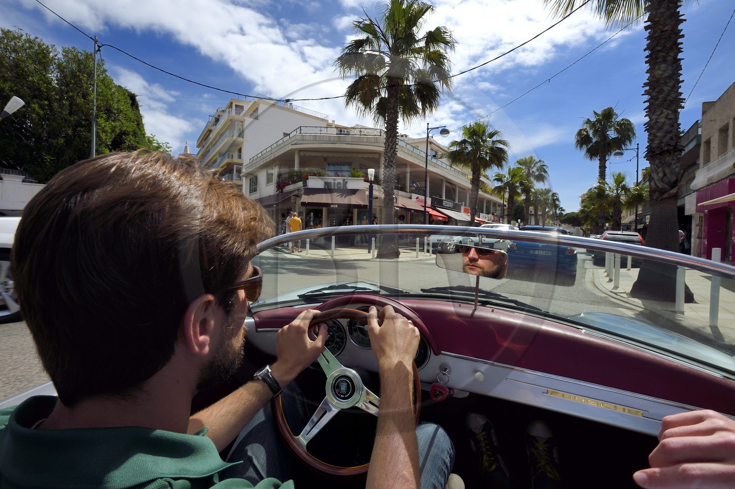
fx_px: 327
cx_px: 368
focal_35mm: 16
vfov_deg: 73.7
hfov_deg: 96.7
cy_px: 244
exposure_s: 1/320
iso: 400
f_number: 18
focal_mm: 16
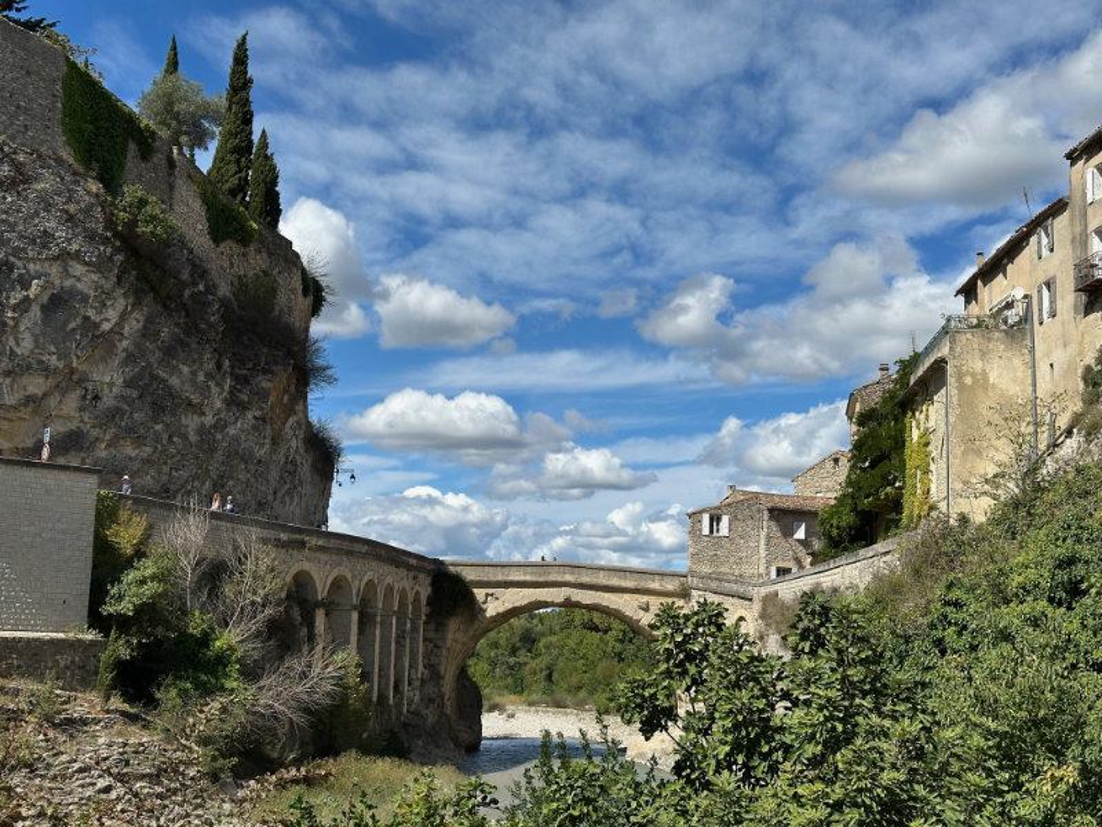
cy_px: 414
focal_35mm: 48
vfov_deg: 30.3
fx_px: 1528
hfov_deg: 39.7
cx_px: 551
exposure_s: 1/7092
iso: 64
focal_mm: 6.9
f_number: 1.8
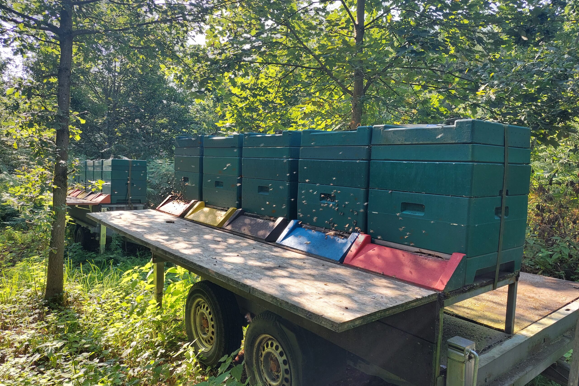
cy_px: 189
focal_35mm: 25
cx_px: 290
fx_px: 402
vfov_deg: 51.3
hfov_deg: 71.5
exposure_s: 1/171
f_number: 1.8
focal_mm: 5.23
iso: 40
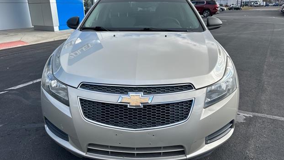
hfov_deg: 69.8
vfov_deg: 42.9
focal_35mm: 27
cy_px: 78
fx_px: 203
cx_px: 139
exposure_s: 1/1916
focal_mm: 6.86
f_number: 1.78
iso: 80
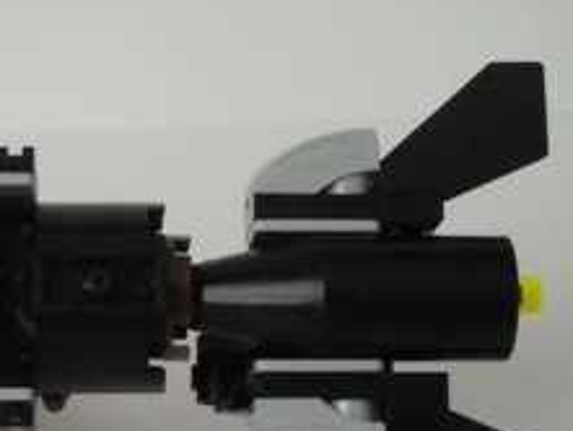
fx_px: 2286
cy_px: 280
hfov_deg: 14.2
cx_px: 124
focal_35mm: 138
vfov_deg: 10.7
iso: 800
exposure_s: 1/38
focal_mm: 11.02
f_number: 3.7
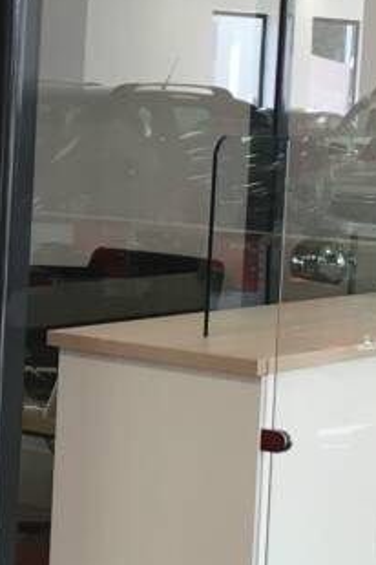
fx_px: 1833
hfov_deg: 11.0
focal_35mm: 117
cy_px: 196
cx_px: -285
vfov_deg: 17.5
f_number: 2.2
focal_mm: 4.15
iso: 25
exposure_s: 1/33
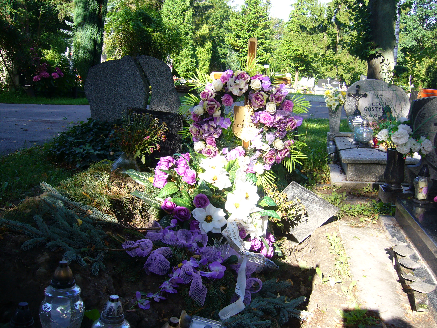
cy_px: 164
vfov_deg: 40.7
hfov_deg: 52.6
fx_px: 442
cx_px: 218
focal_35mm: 35
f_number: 2.8
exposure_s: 1/200
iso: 80
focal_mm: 5.8
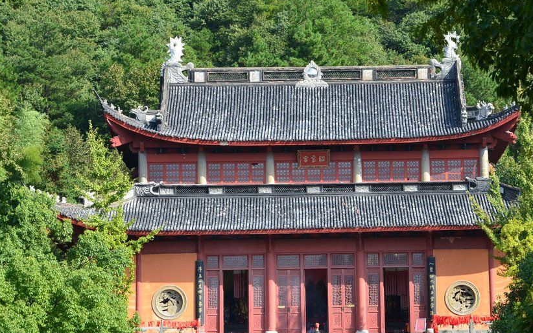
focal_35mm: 133
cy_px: 194
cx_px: 326
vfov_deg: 9.9
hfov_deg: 15.7
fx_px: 1932
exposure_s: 1/100
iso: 200
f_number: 11
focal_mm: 70
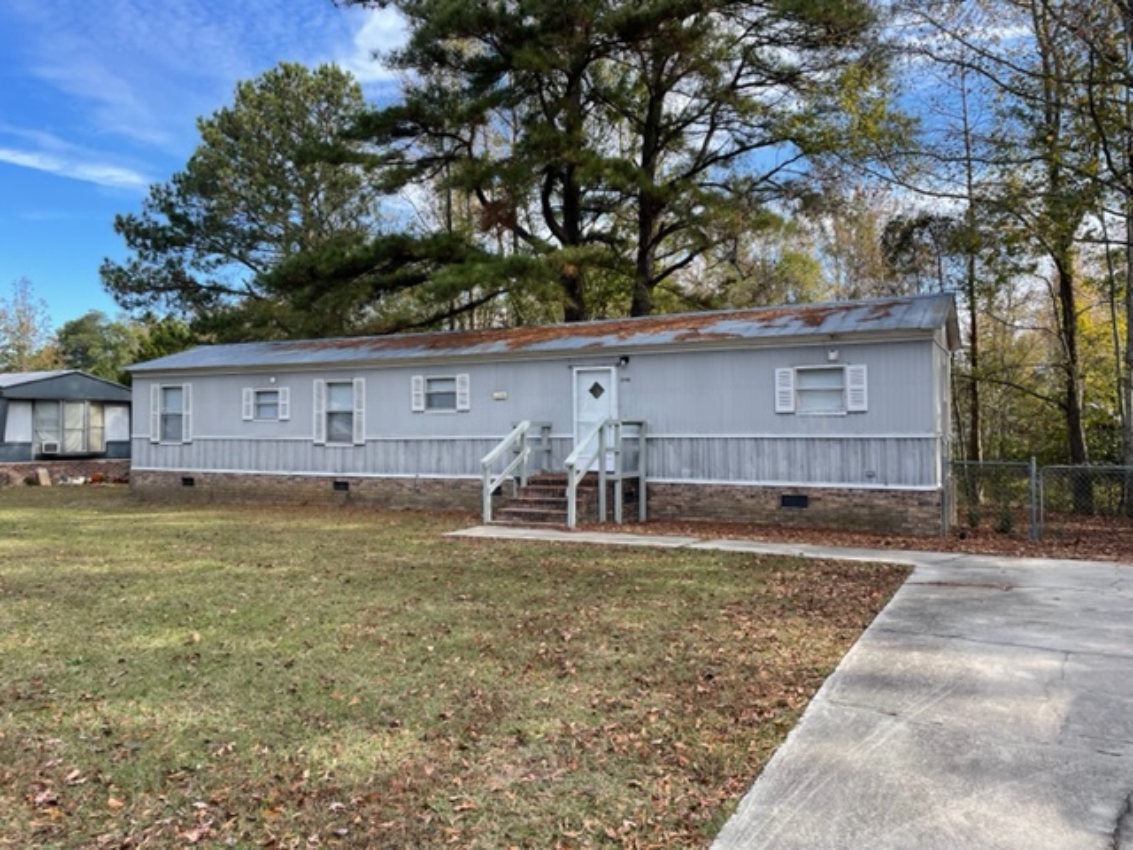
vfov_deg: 53.1
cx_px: 566
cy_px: 425
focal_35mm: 26
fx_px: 851
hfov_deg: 67.3
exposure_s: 1/932
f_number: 1.6
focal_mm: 4.2
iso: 32
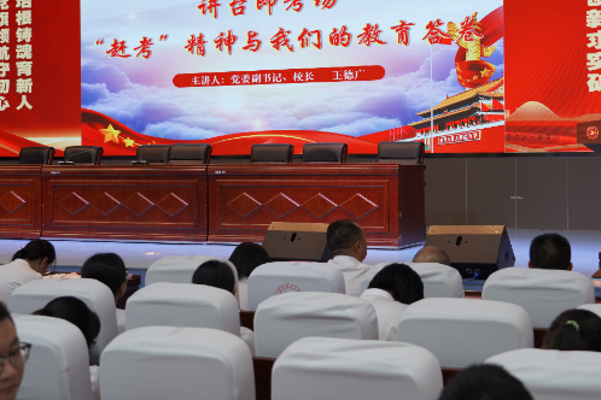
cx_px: 391
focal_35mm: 61
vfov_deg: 22.2
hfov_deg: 32.7
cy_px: 133
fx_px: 1018
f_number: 4
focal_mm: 38
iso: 200
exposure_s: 1/40
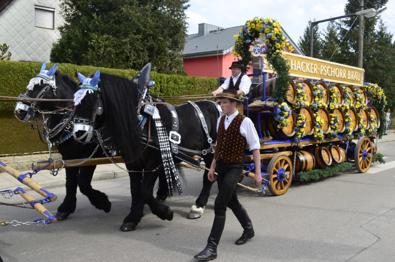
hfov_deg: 53.2
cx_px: 198
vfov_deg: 36.7
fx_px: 394
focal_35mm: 36
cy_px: 131
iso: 360
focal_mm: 24
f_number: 10
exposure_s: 1/250
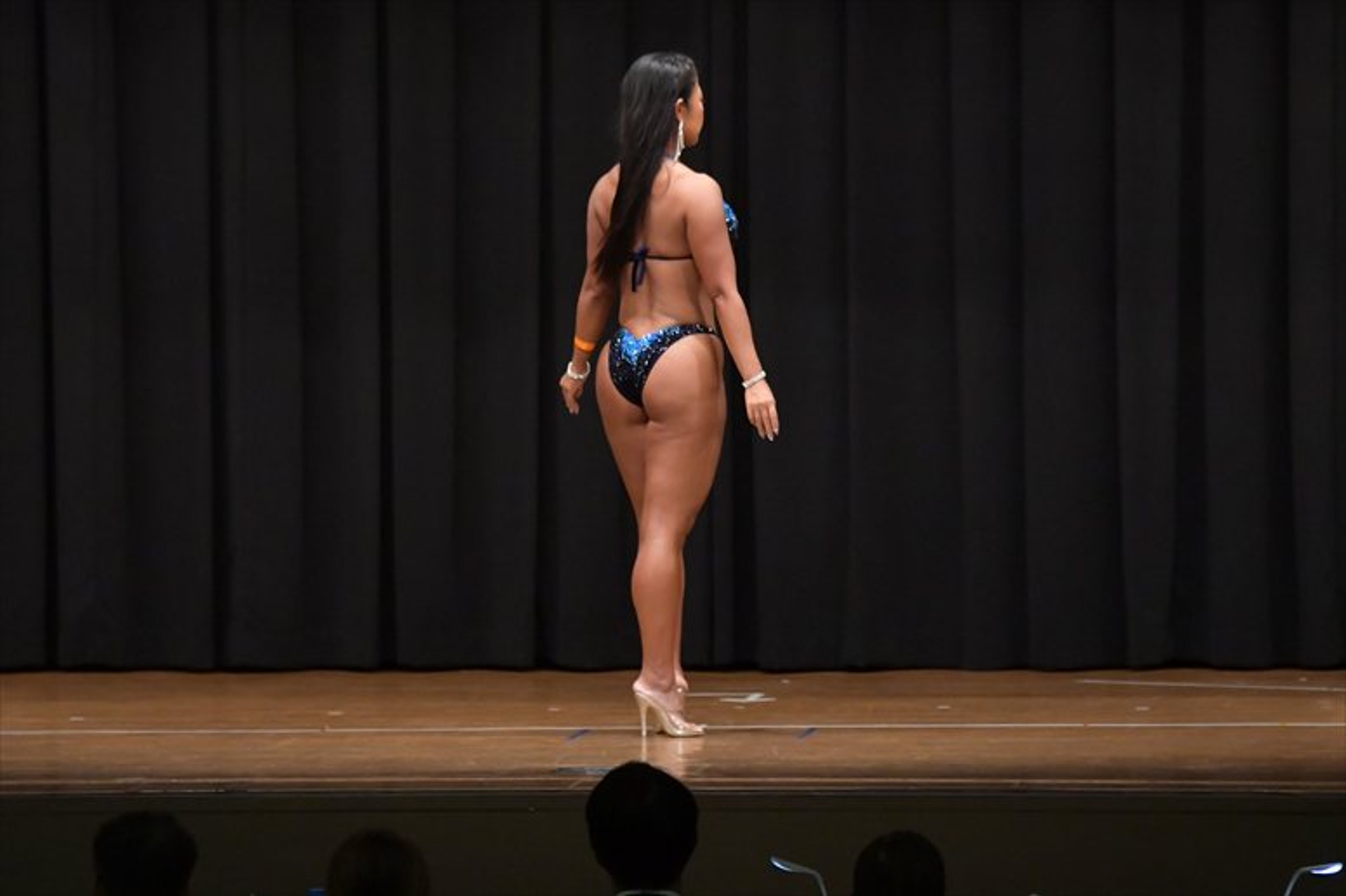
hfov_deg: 10.2
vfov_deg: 6.8
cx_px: 673
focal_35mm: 202
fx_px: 7549
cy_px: 448
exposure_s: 1/400
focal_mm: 135
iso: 6400
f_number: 5.6
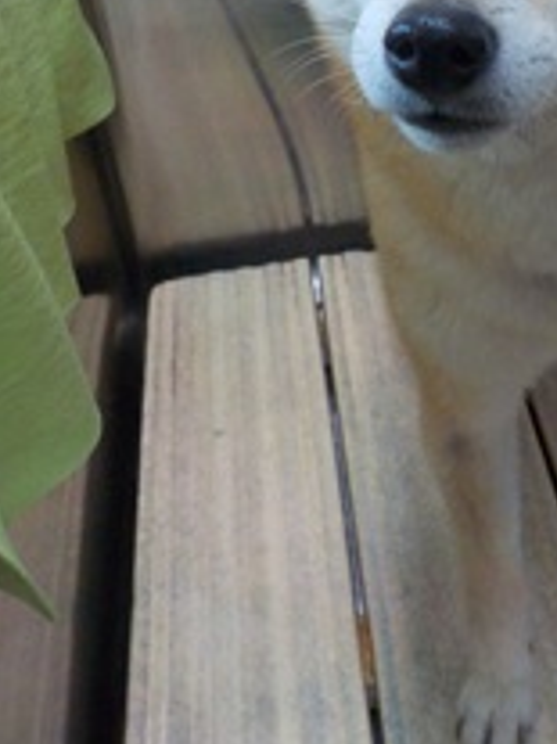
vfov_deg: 32.4
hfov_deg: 24.3
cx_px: 535
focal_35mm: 58
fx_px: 1246
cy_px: 155
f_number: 3.3
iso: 280
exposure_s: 1/30
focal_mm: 4.1
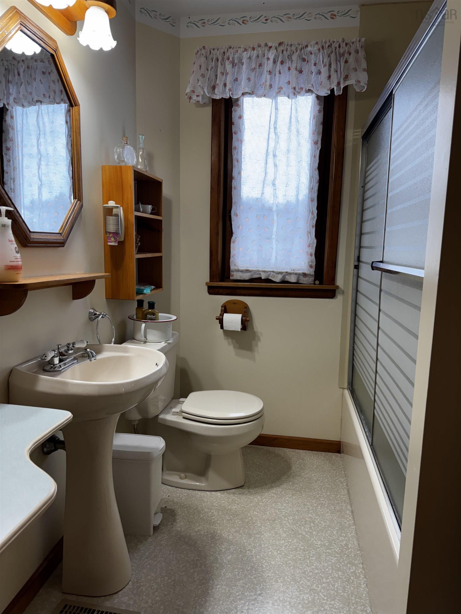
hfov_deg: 56.8
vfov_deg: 71.6
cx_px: 230
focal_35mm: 24
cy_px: 307
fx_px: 426
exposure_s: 1/120
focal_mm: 6.76
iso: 125
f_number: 1.78
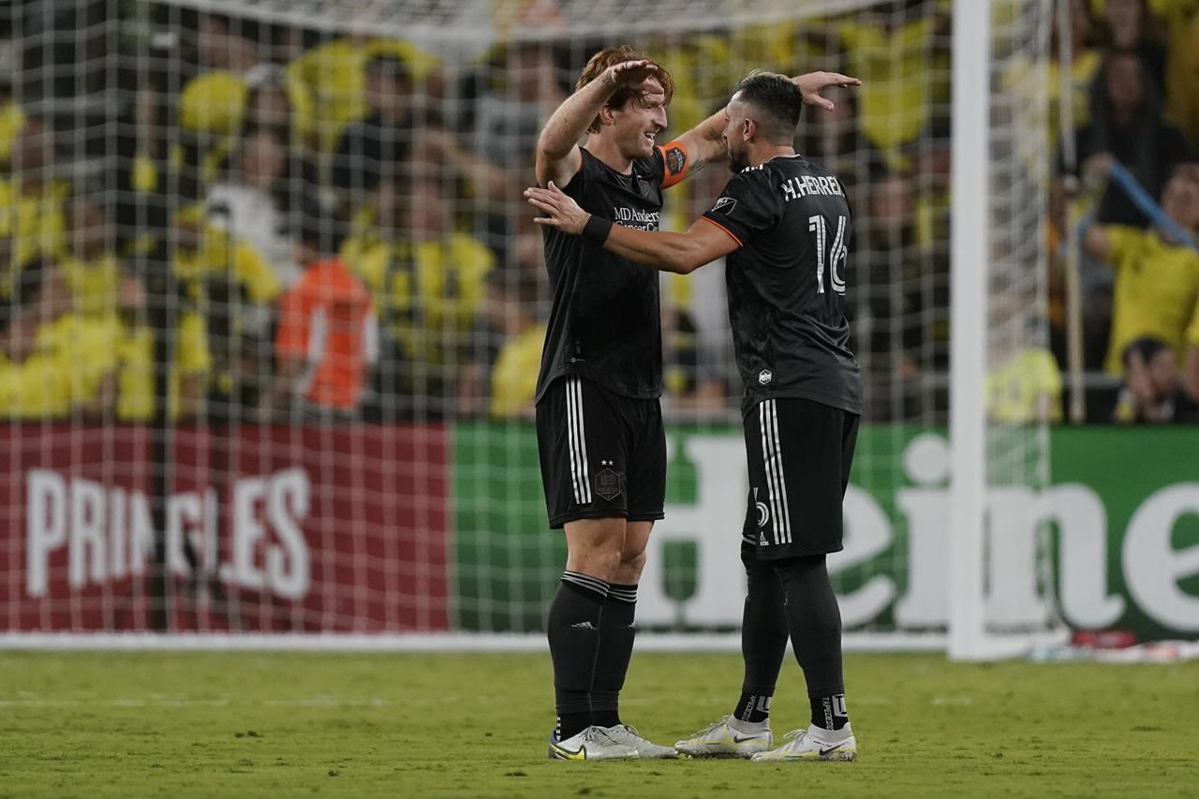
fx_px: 19979
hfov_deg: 3.4
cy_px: 400
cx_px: 600
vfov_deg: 2.3
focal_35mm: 600
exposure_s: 1/2000
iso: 4000
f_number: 4
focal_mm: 600
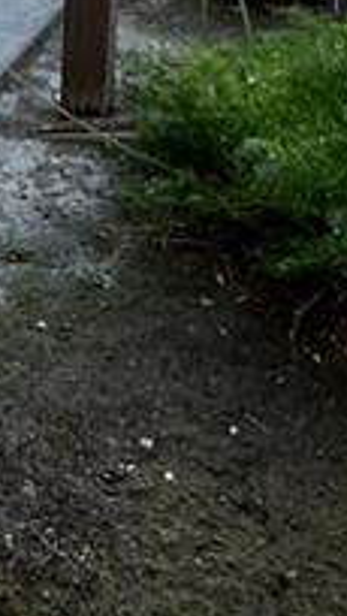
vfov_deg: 17.2
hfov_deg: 9.6
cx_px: -499
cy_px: -320
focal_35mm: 112
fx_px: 1829
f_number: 2.2
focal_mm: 2.22
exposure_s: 1/113
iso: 40
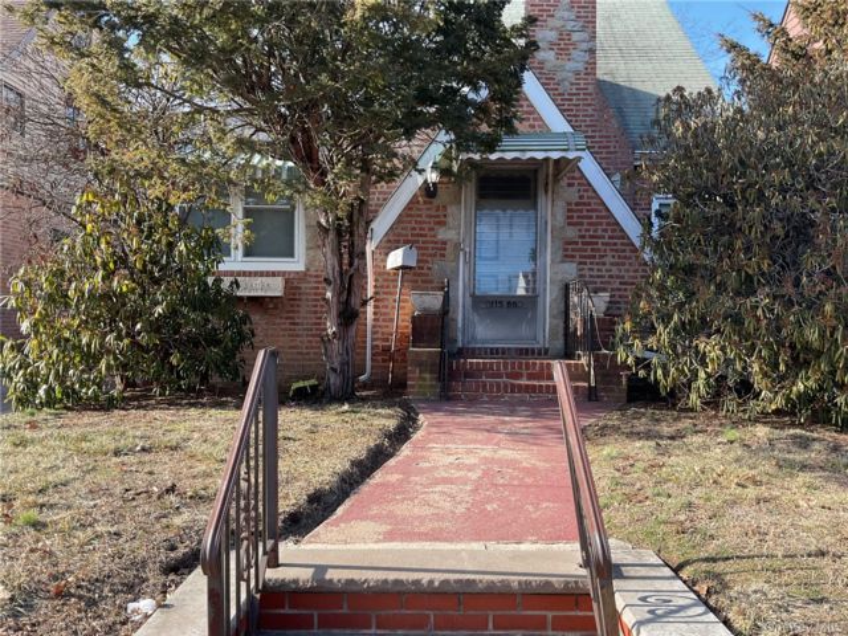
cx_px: 424
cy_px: 318
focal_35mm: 29
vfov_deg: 48.2
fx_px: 710
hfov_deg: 61.7
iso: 16
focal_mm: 3
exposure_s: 1/372
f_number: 1.8
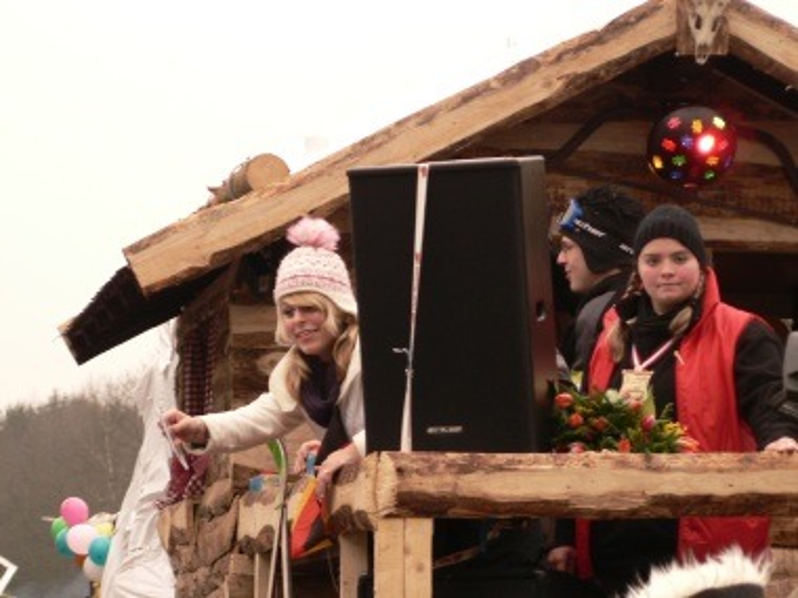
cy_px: 299
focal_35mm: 178
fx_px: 4103
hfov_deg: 11.1
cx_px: 399
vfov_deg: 8.3
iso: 80
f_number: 3.3
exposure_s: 1/100
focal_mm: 29.7
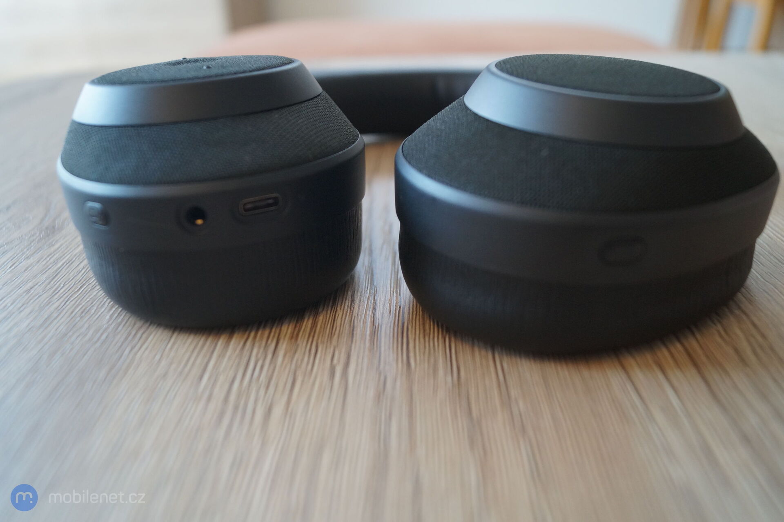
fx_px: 718
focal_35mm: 33
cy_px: 261
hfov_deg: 57.2
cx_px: 392
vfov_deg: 39.9
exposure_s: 1/160
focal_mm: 22
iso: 800
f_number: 4
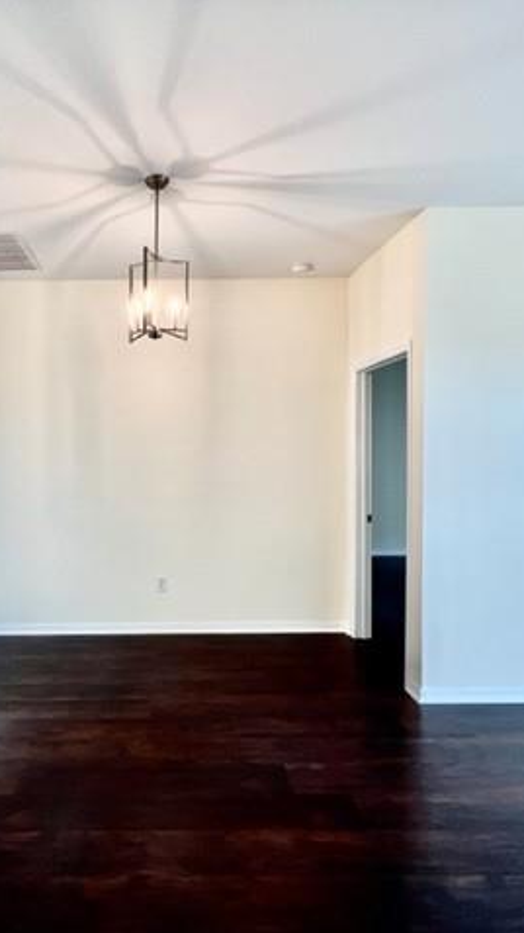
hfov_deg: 56.1
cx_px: 147
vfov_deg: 89.6
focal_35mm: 19
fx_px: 470
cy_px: 466
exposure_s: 1/120
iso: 160
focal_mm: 1.57
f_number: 1.8
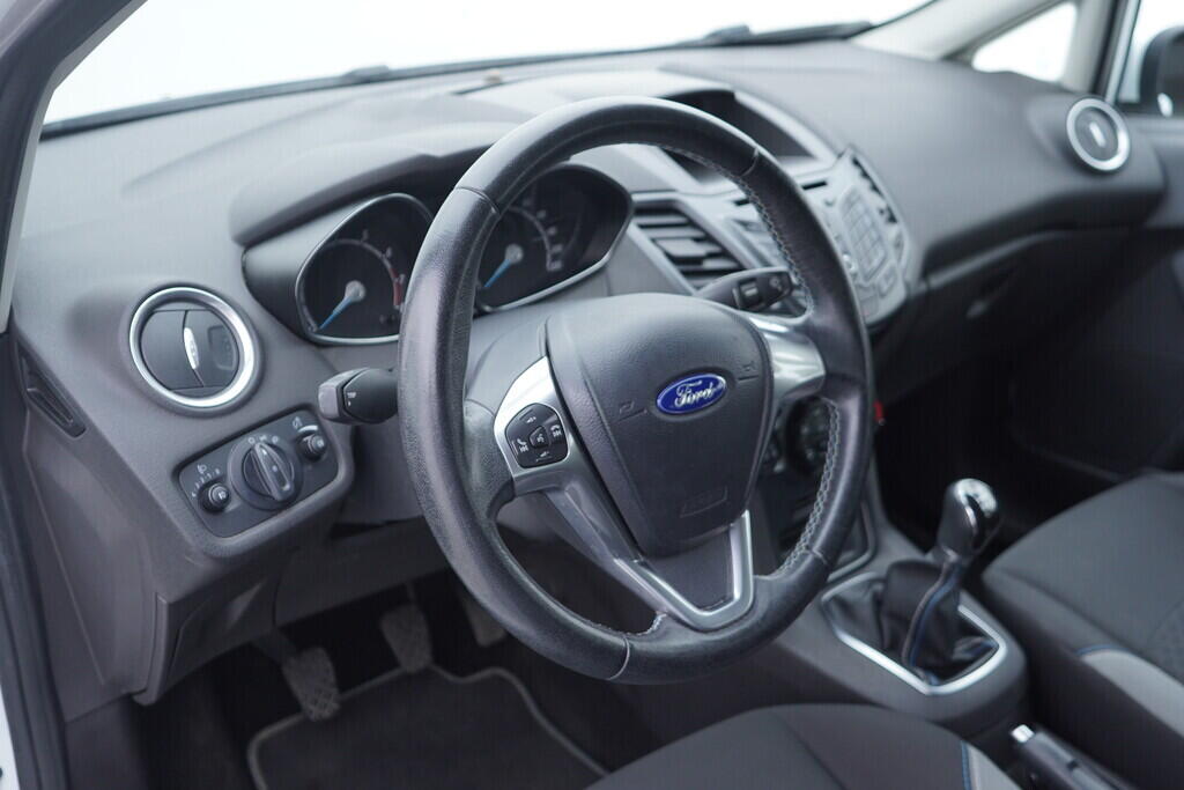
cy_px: 395
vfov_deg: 36.9
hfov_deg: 53.1
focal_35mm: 36
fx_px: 1184
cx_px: 592
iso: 160
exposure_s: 1/40
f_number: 2.8
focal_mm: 24
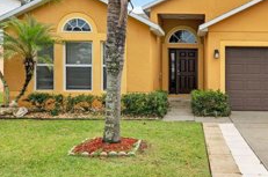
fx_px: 193
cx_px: 195
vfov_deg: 46.3
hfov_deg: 66.0
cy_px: 31
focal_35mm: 26
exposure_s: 1/1250
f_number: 7.1
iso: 500
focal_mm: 15
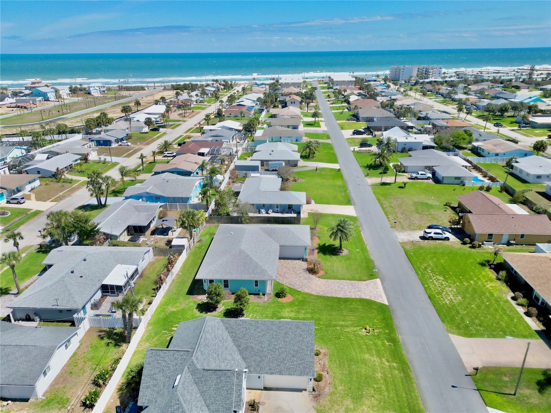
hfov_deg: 71.6
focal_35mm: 24
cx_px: 276
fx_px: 382
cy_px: 206
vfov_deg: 56.8
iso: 120
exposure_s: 1/4000
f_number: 1.7
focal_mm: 6.72
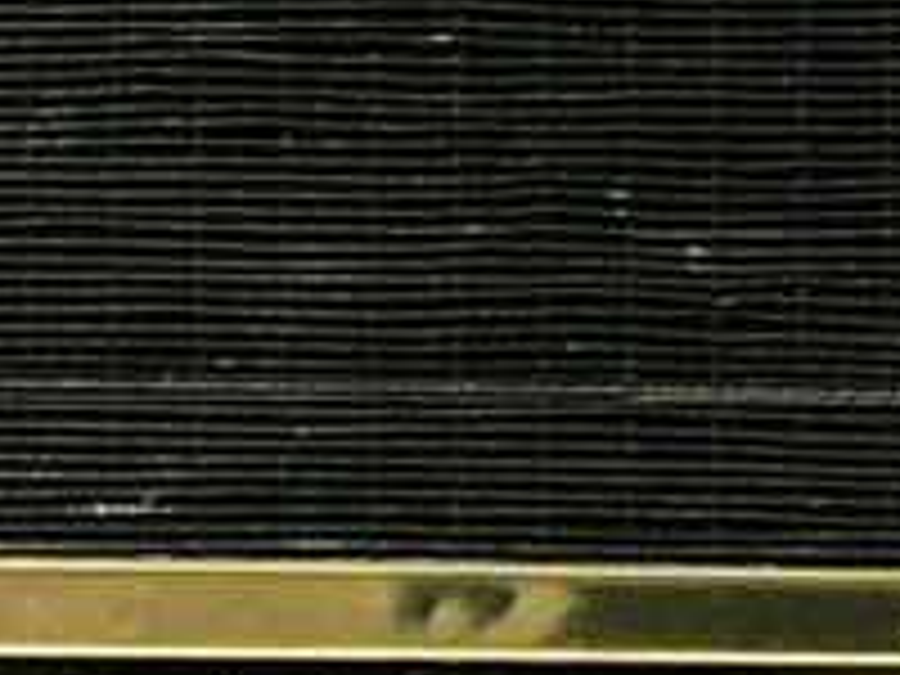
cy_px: -14
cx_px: 495
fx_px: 7488
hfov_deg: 6.9
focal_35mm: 288
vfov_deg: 5.2
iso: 100
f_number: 4.6
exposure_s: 1/800
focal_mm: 6
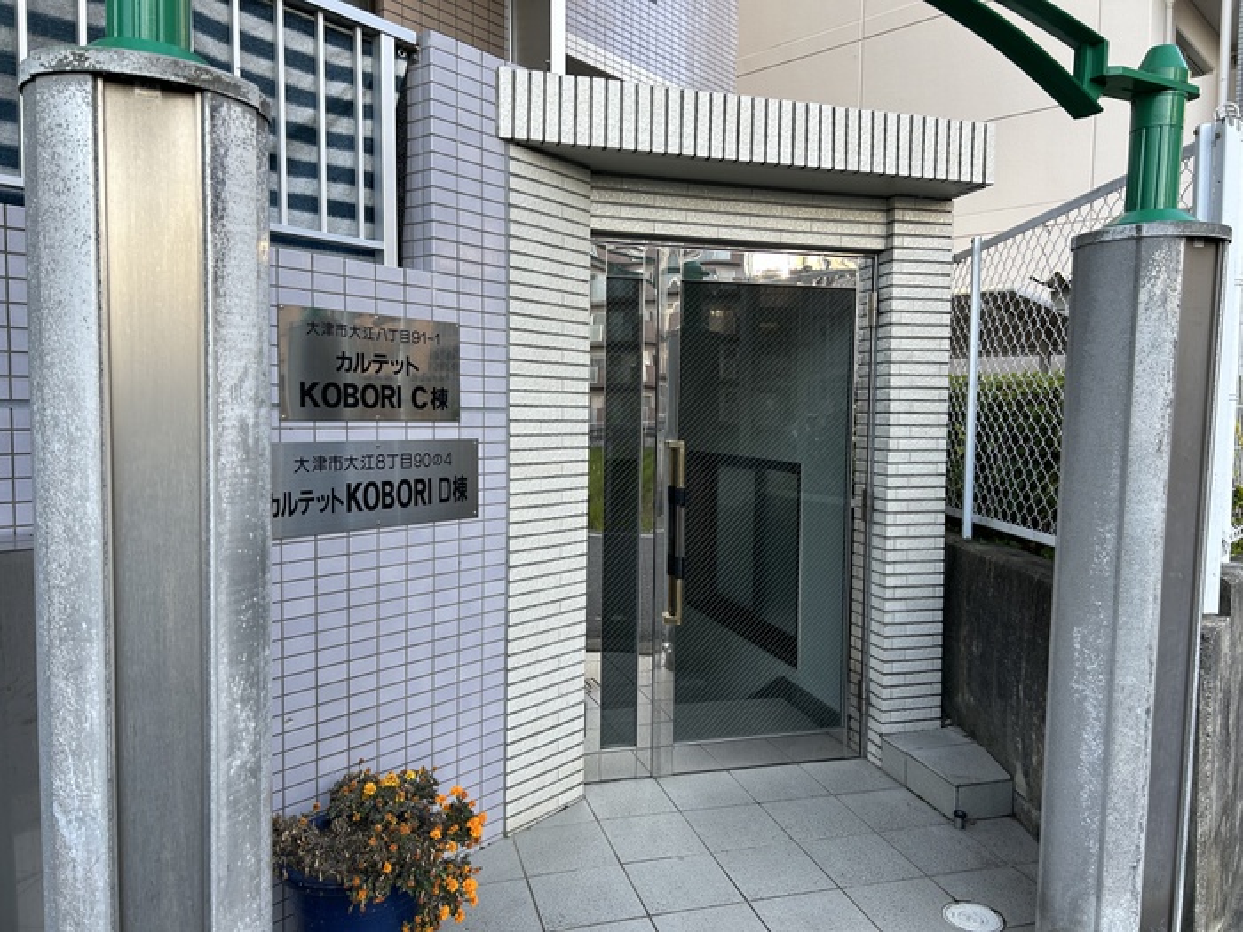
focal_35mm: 26
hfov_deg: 67.3
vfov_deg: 53.1
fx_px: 934
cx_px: 622
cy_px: 466
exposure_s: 1/303
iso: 50
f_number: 1.5
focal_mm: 5.7
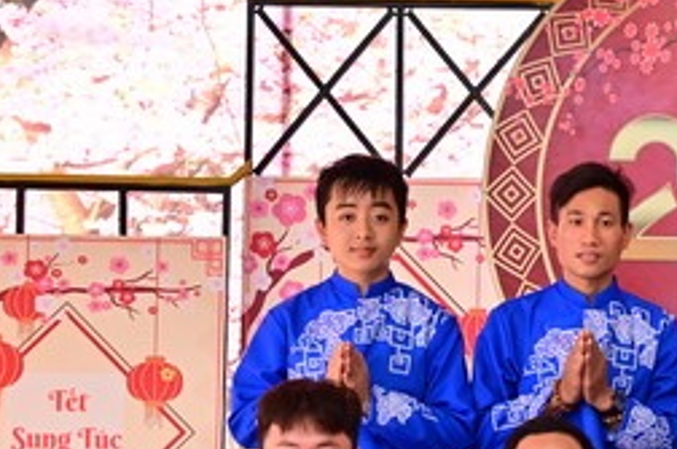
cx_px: 809
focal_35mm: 124
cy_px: 465
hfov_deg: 15.9
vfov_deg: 10.9
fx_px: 2327
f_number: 5.6
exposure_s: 1/125
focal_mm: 48
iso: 1250
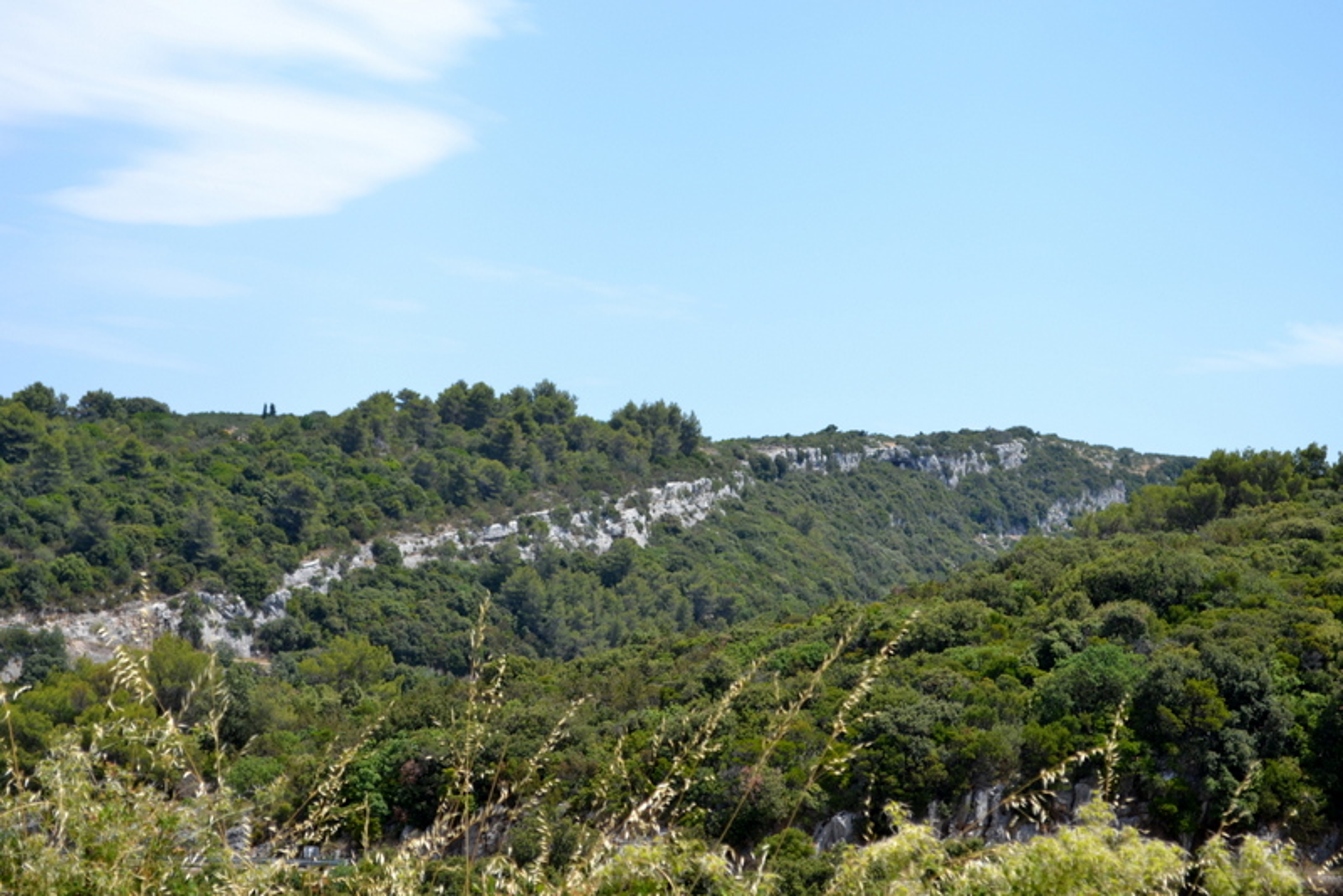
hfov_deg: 28.1
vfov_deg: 18.9
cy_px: 448
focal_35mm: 72
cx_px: 672
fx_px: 2687
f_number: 7.1
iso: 100
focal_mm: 48
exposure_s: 1/200
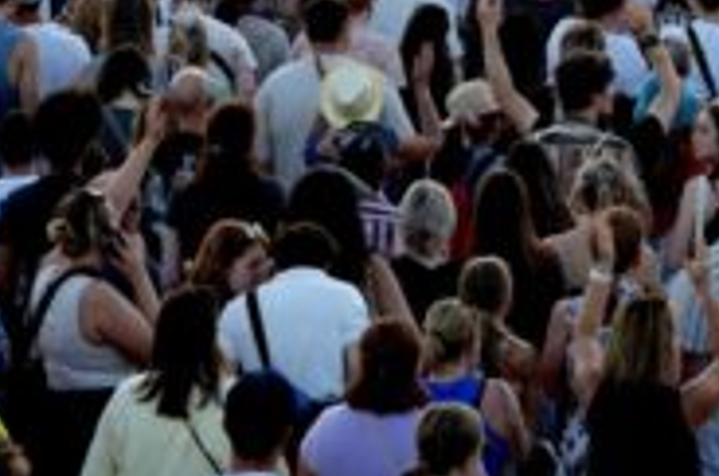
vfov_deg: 3.4
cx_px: 383
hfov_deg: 5.2
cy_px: -511
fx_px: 7877
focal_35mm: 395
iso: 100
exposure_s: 1/100
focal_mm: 63
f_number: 4.5
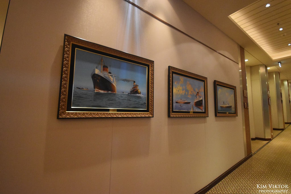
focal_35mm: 30
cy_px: 97
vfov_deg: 43.6
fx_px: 242
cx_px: 146
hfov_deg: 61.9
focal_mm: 20
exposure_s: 1/60
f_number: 5.6
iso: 4500
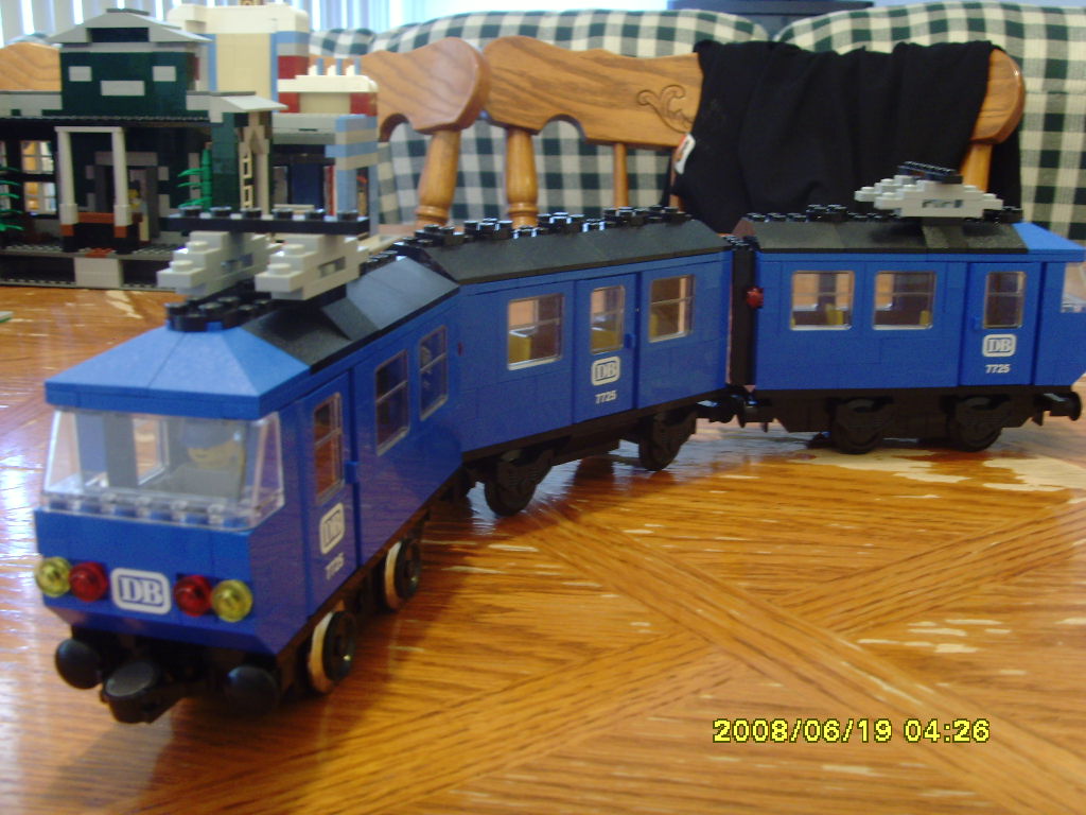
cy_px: 408
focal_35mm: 39
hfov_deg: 47.9
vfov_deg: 36.8
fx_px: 1224
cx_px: 543
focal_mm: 6.6
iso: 200
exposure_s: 1/4
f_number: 3.5
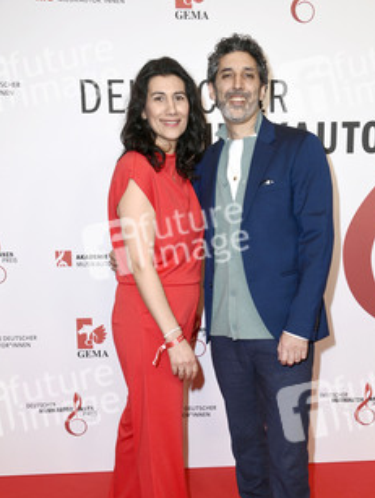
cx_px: 213
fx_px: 721
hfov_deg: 29.1
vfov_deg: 37.8
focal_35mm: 50
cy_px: 323
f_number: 5.6
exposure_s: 1/250
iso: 800
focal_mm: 40
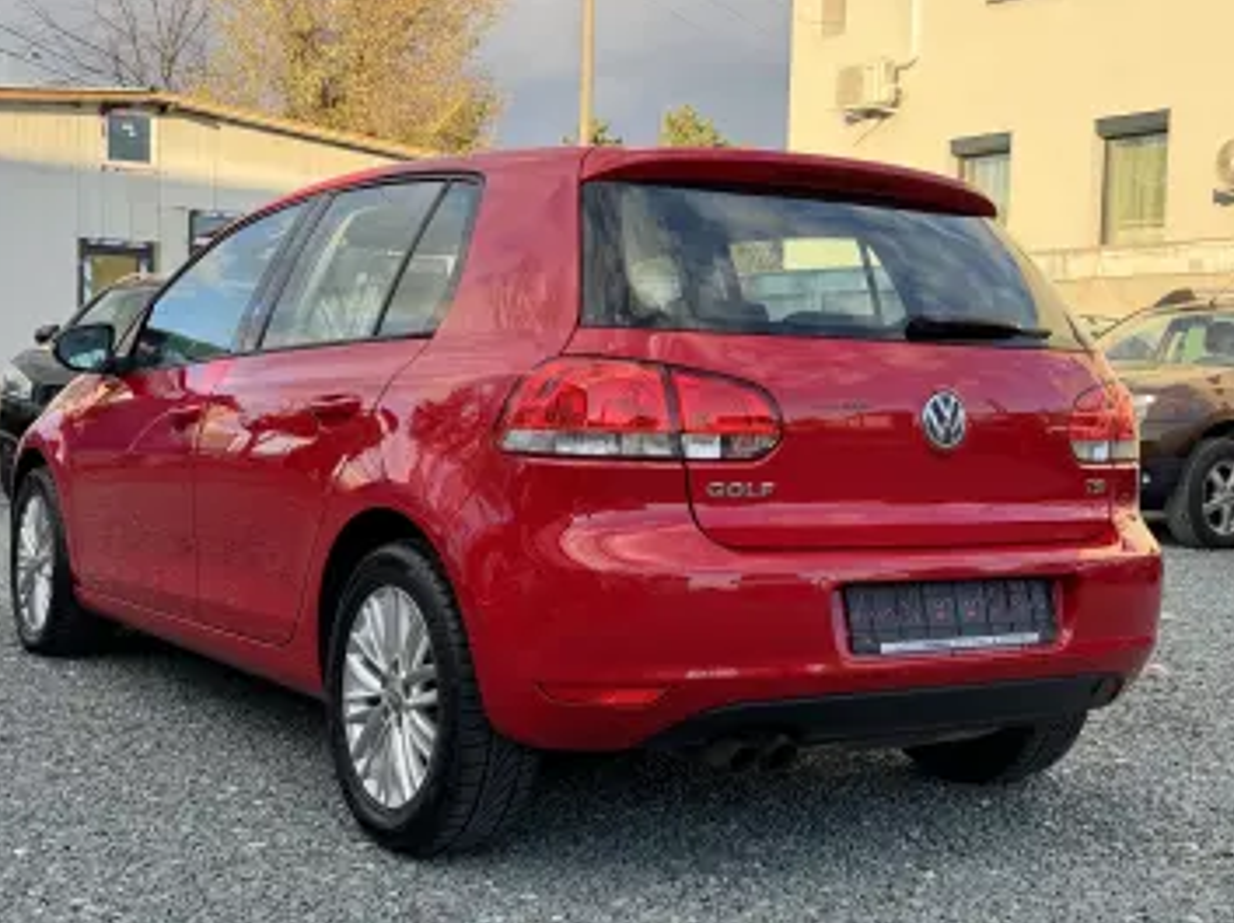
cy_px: 465
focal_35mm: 49
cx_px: 615
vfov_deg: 29.6
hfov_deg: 38.9
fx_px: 1745
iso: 64
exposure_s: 1/549
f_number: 1.78
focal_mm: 6.76
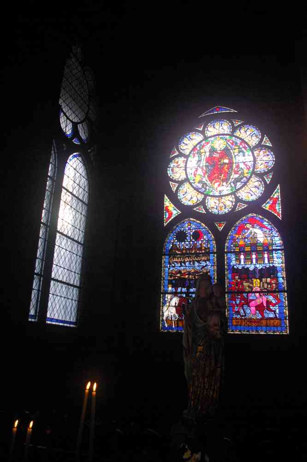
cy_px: 231
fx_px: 346
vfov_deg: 67.4
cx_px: 154
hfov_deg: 47.8
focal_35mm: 27
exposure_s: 1/125
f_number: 5.6
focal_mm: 18
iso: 1600
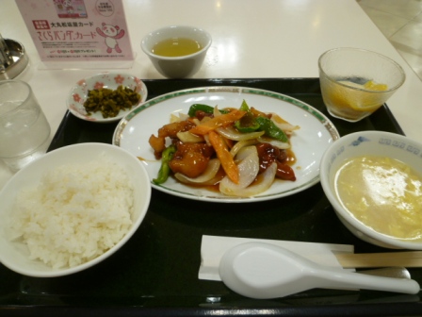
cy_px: 158
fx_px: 305
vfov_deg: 54.9
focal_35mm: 25
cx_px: 211
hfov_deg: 69.4
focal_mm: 4.5
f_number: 2.8
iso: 80
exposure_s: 1/40
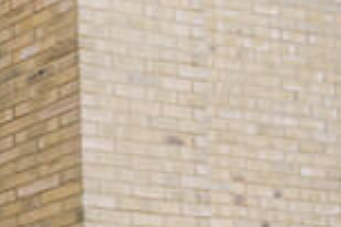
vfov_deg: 10.9
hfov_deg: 10.6
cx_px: -751
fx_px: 1013
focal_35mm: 107
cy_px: 540
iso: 250
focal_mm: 16
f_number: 8
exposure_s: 1/320
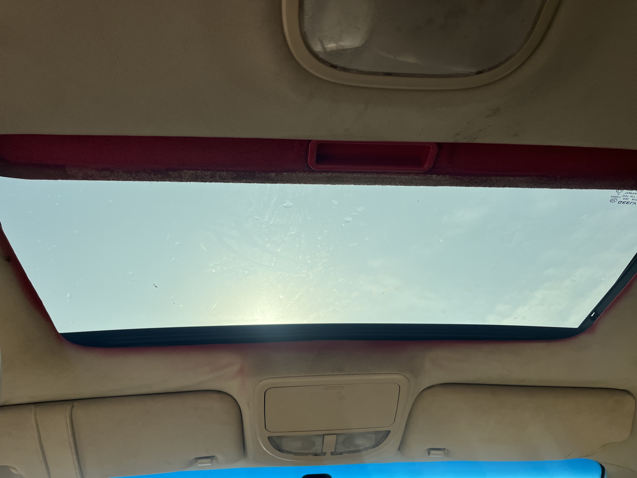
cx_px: 318
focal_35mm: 26
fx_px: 478
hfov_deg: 67.3
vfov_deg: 53.1
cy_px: 239
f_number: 1.6
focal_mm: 5.1
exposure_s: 1/2463
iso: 50
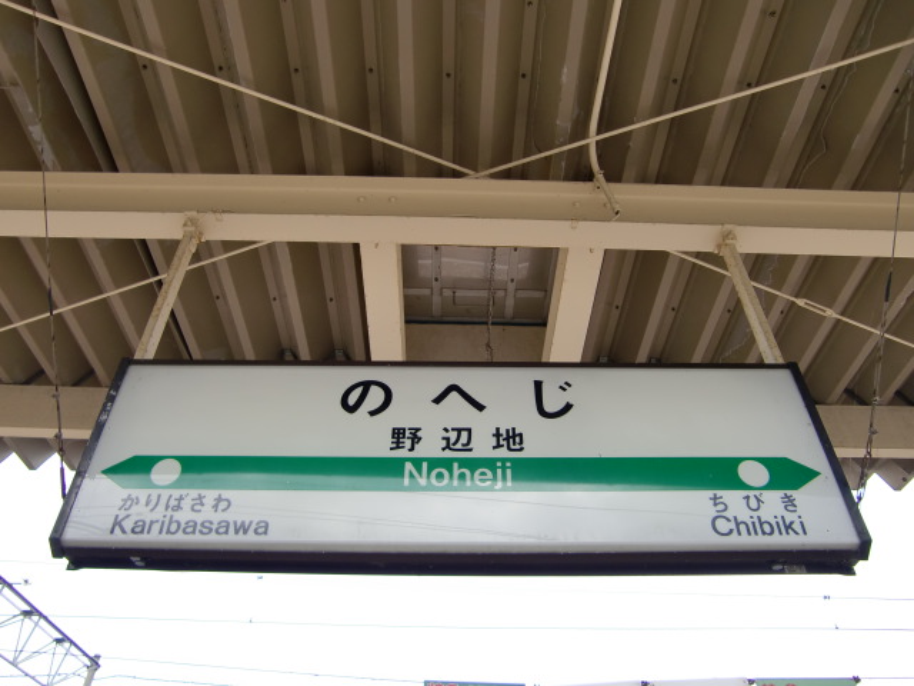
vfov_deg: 49.7
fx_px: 739
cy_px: 343
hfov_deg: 63.4
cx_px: 457
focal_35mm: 28
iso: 64
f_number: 2.6
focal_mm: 4.9
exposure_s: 1/320
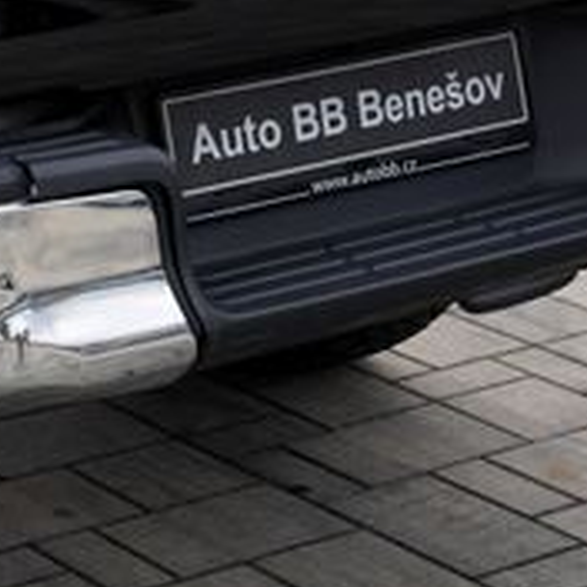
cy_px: -305
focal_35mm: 148
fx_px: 2839
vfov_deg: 11.3
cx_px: -160
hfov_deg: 11.5
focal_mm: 30
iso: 100
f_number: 5.6
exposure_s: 1/125
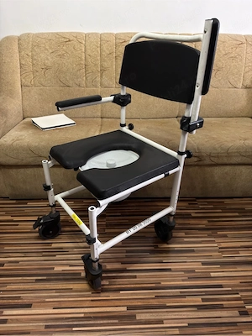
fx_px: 233
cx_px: 126
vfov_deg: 71.6
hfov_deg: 56.8
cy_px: 168
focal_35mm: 24
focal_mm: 6.76
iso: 640
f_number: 1.78
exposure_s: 1/25
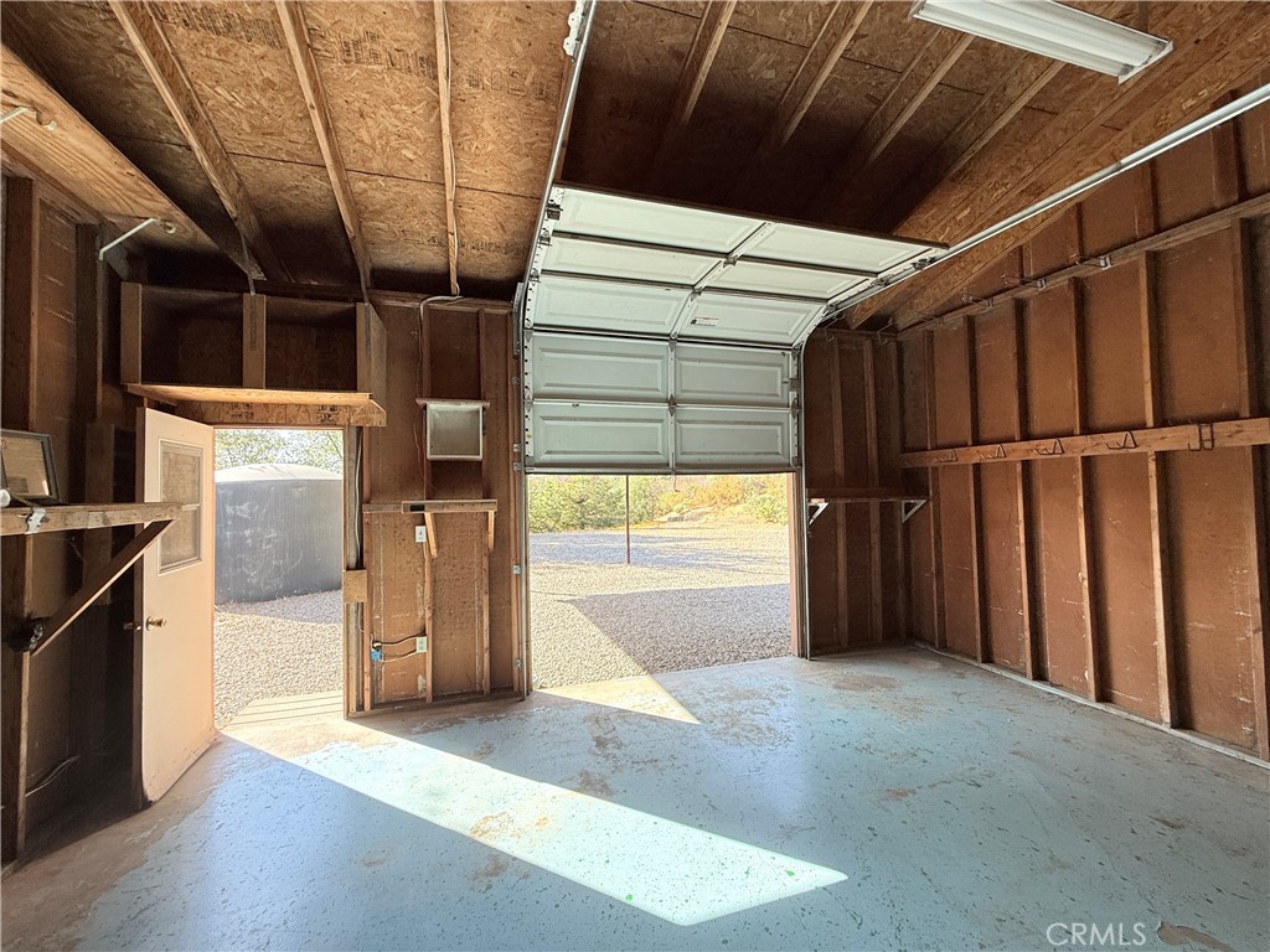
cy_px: 476
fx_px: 514
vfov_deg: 85.7
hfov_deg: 102.1
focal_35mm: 14
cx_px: 635
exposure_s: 1/194
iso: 64
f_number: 2.2
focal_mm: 2.22
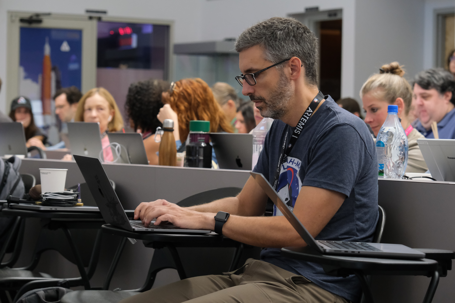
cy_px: 152
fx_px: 1479
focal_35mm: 117
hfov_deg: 17.5
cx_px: 228
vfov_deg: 11.7
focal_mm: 78.1
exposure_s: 1/60
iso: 3200
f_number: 5
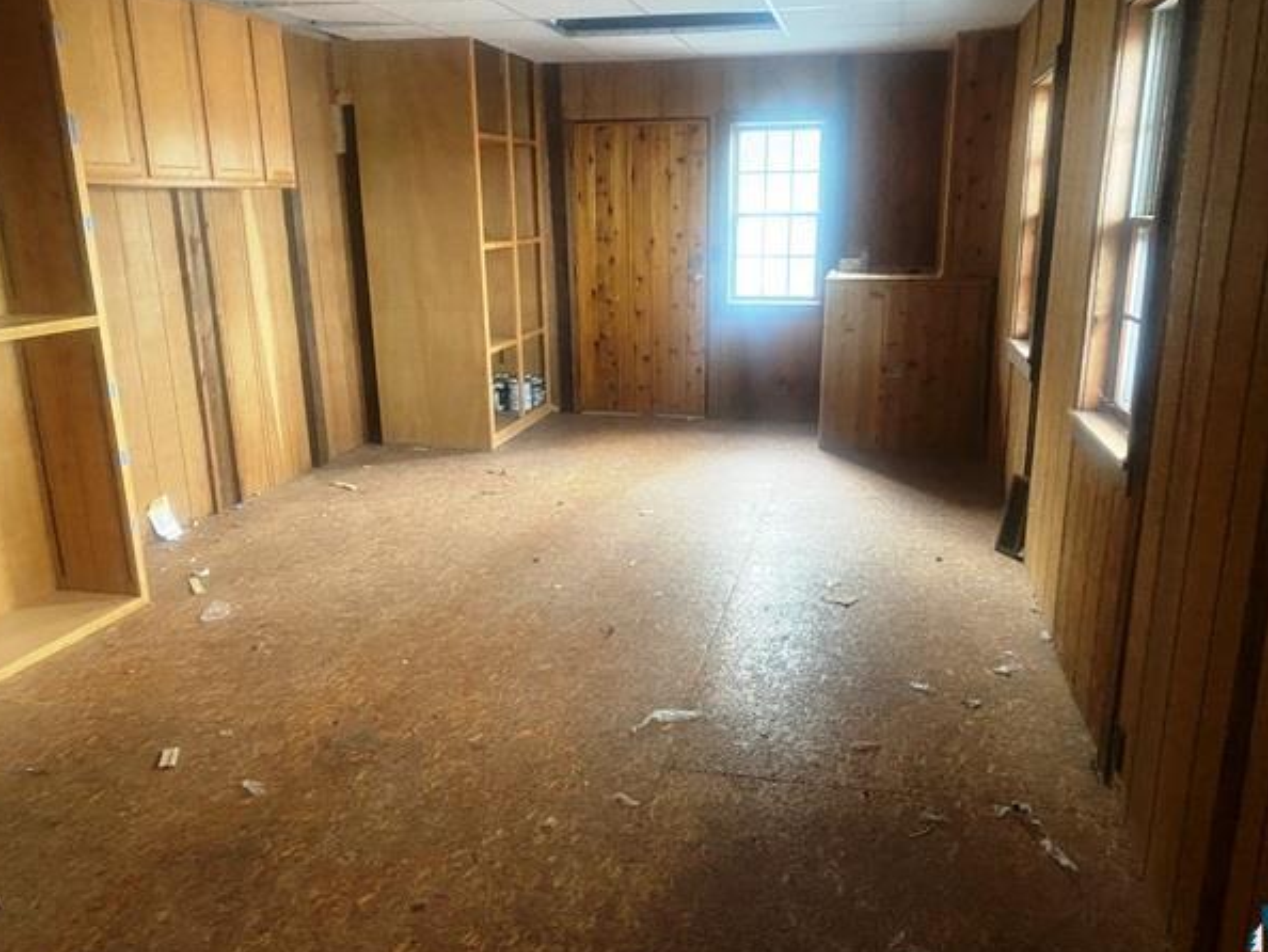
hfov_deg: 63.4
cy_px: 499
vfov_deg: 49.8
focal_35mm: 28
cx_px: 653
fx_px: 1026
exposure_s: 1/33
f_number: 1.8
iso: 640
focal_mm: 4.25
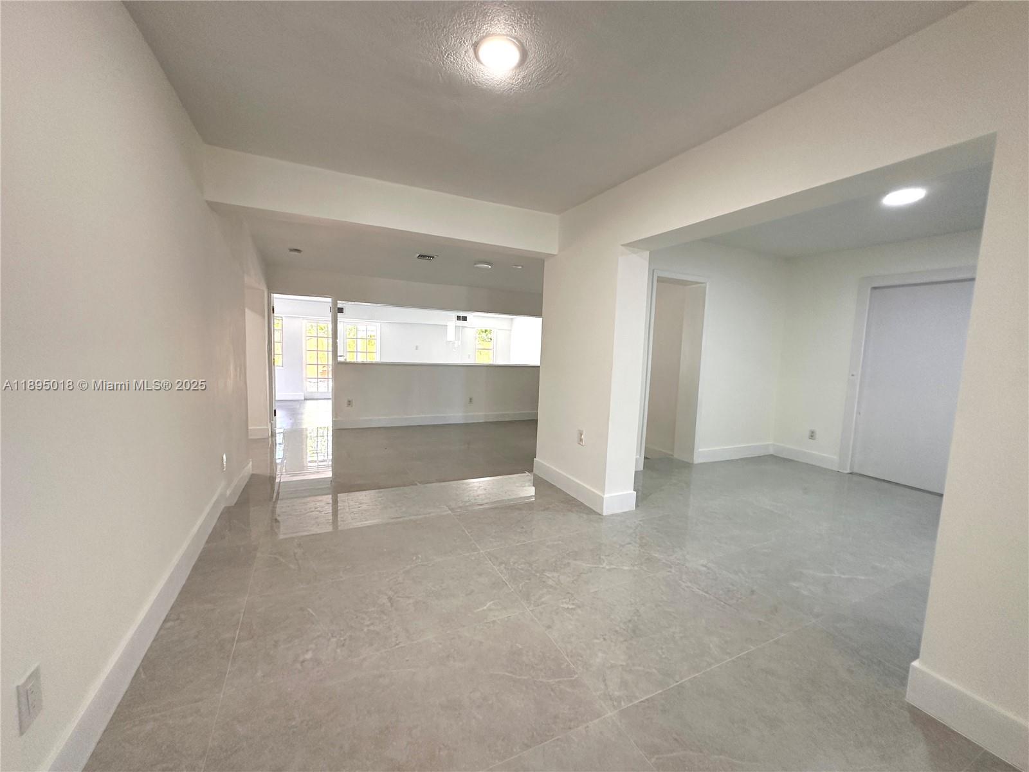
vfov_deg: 85.7
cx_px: 514
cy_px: 386
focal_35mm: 14
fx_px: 416
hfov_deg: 102.1
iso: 160
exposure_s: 1/120
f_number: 2.2
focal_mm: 2.22
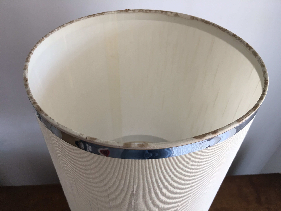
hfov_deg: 61.7
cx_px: 140
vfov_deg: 48.2
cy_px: 106
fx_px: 235
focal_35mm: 29
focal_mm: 4.15
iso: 40
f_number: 2.2
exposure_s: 1/33
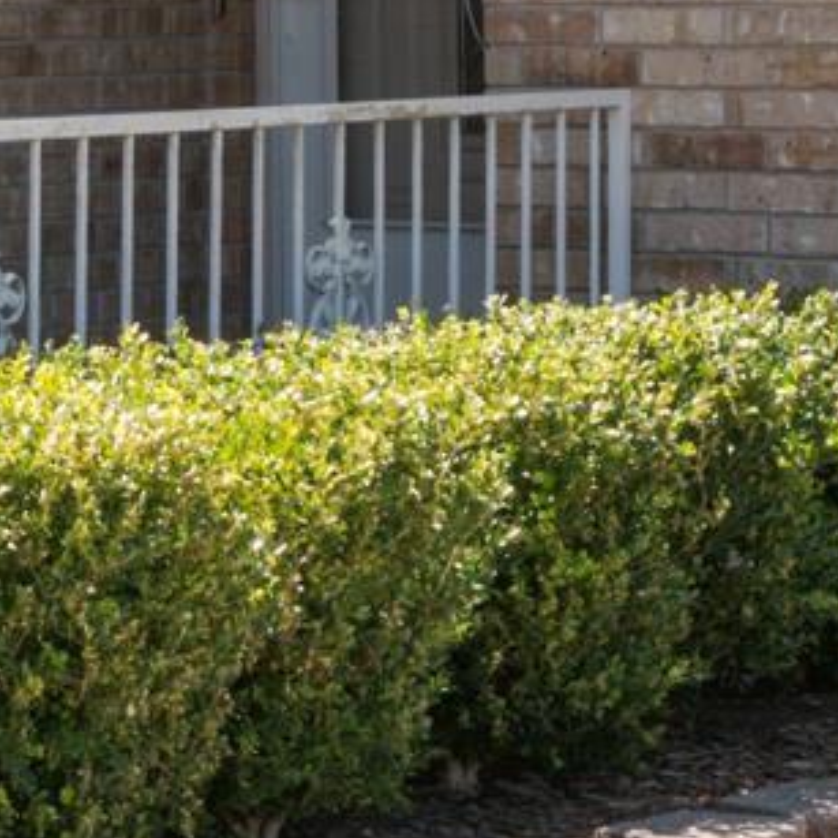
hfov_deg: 10.5
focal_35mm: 163
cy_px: -7
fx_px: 4459
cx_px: -303
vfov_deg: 10.6
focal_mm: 15.7
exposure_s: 1/320
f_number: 9
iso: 200
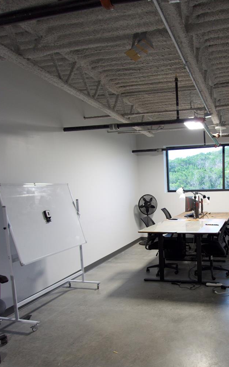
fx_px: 280
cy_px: 225
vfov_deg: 65.6
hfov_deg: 42.7
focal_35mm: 28
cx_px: 181
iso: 200
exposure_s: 1/80
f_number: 1.8
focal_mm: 6.9
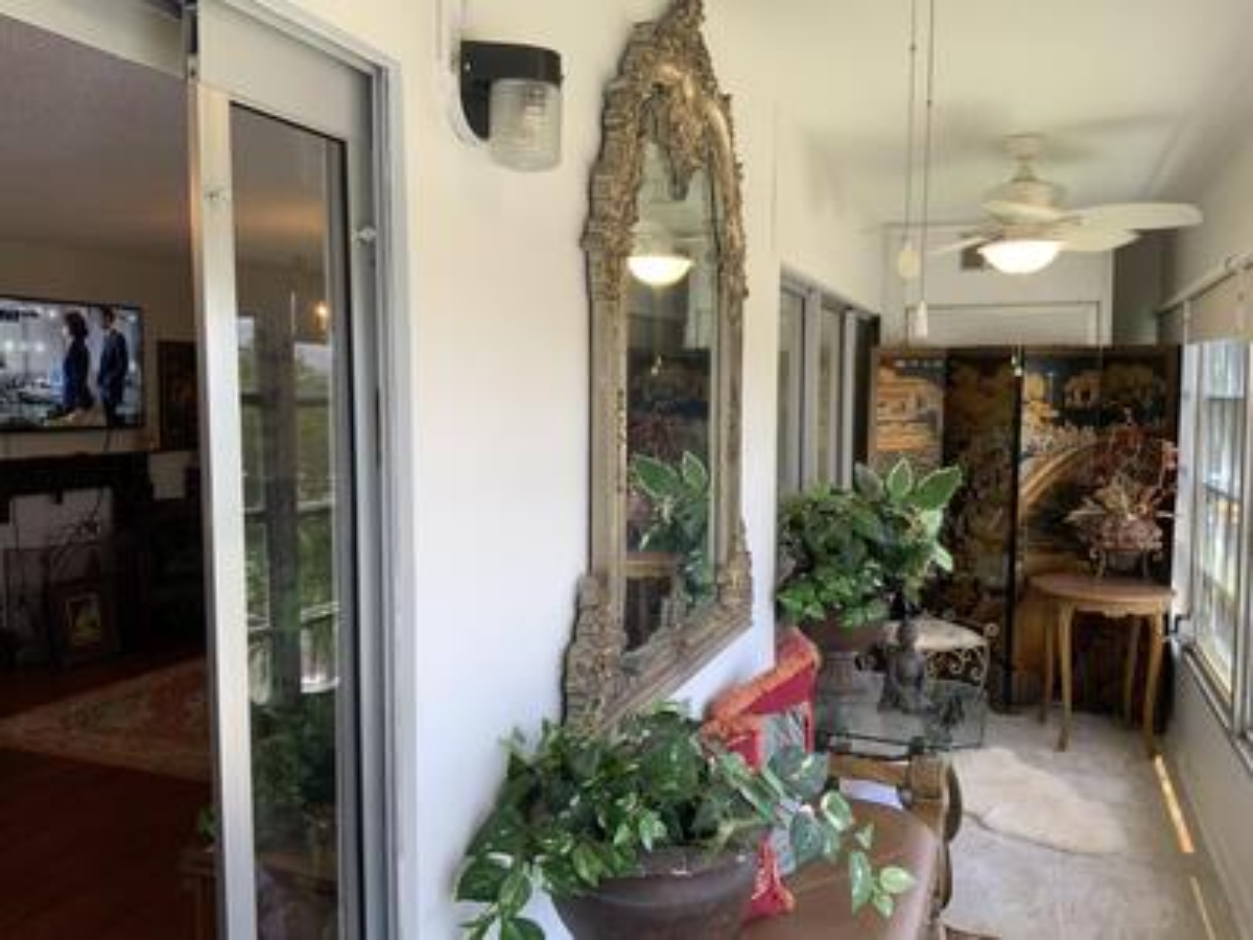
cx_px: 626
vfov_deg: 48.2
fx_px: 1050
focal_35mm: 29
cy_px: 470
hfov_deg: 61.7
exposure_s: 1/120
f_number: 1.8
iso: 64
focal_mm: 3
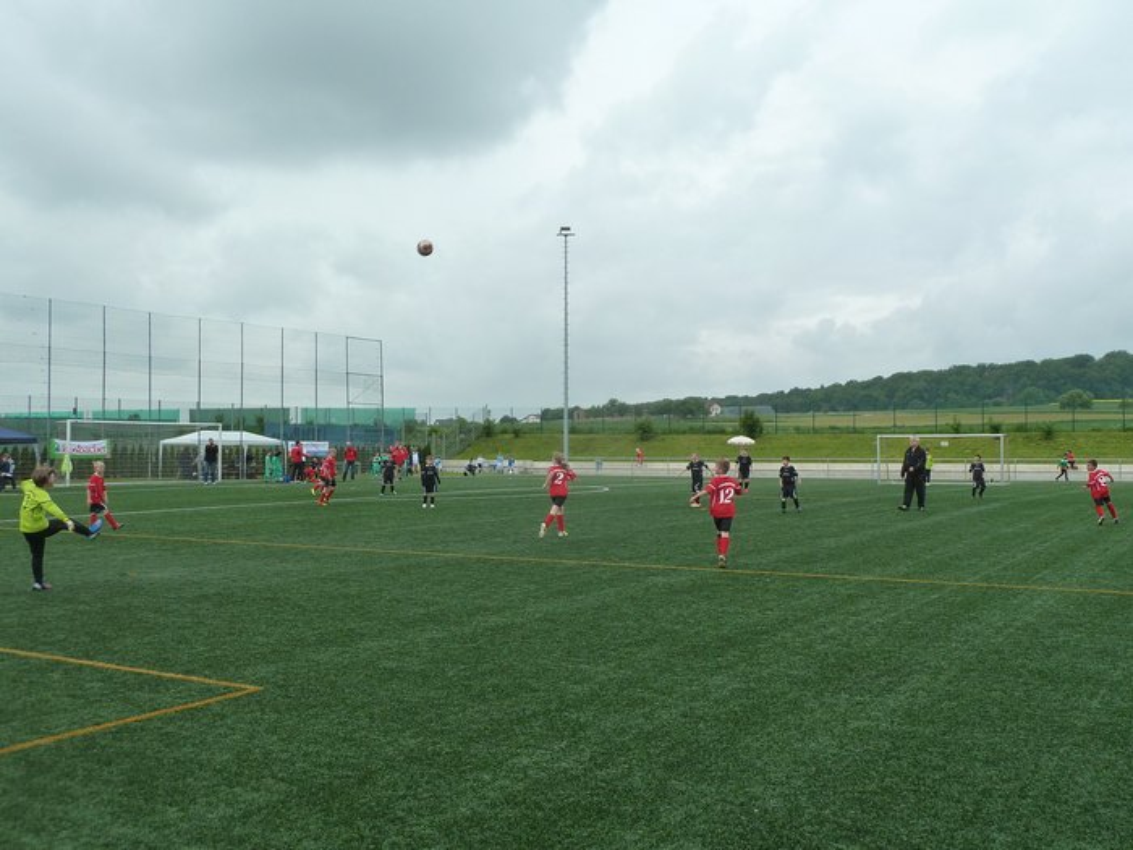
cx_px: 566
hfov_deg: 52.6
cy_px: 425
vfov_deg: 40.7
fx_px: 1146
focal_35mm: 35
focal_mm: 5.7
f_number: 4
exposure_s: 1/400
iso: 125
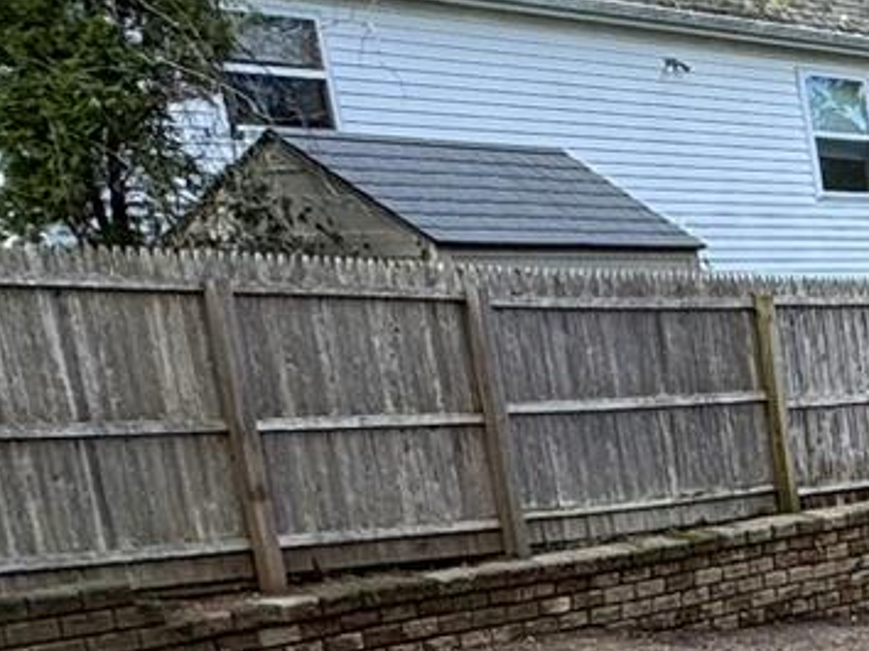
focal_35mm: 81
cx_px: 2030
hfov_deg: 15.2
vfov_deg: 17.5
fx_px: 2032
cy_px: 727
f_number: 2.2
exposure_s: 1/175
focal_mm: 2.22
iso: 40
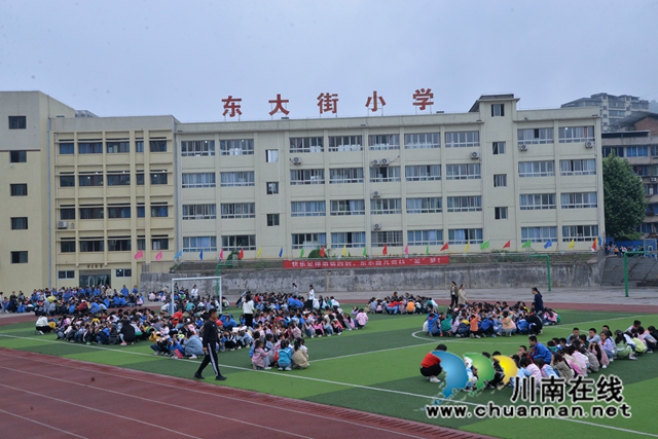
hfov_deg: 50.7
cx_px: 329
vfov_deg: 35.1
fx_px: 695
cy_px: 220
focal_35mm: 38
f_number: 11
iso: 1250
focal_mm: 38
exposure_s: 1/500
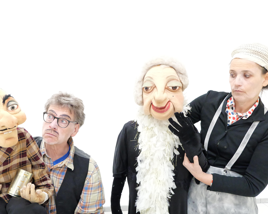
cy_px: 107
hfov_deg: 55.3
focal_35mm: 32
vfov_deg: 45.8
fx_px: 254
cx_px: 109
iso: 32000
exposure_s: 1/200
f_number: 6.3
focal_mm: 28
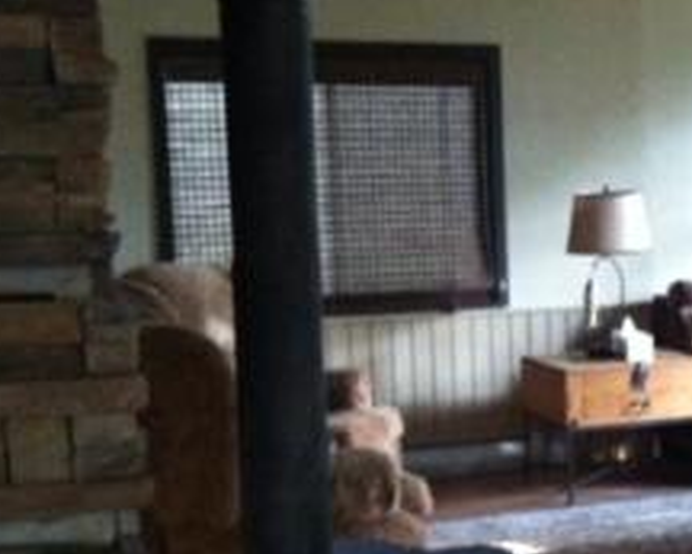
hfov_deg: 23.2
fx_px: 1619
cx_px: 673
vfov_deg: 19.3
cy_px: 389
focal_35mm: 79
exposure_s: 1/15
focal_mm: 3.85
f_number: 2.8
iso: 1000
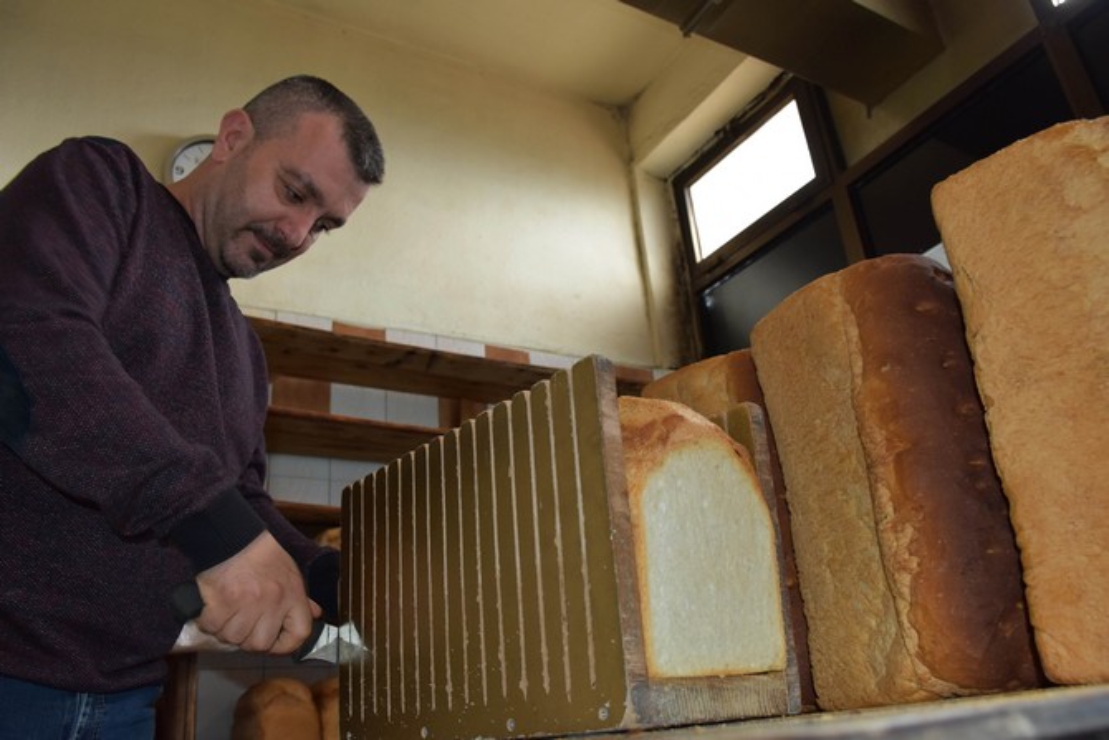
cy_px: 370
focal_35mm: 27
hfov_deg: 67.4
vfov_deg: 48.0
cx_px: 554
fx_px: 832
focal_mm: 18
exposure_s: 1/80
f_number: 5
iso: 1000
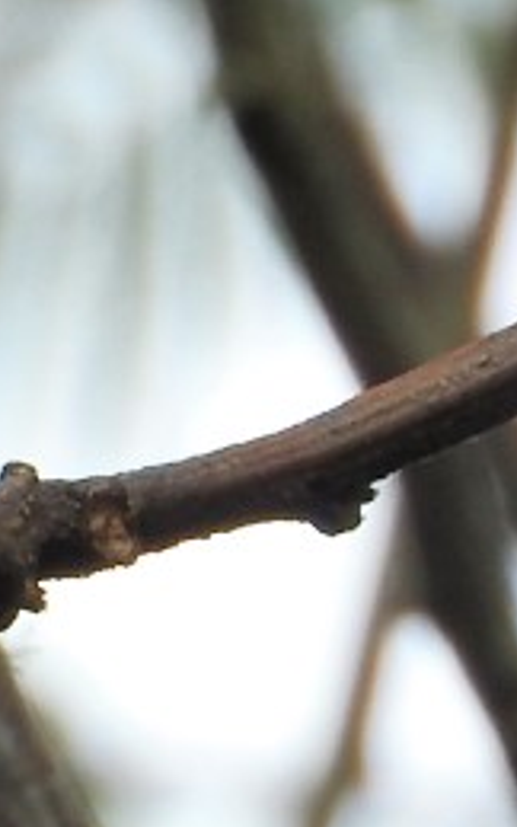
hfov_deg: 0.5
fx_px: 59708
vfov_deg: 0.8
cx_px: -1717
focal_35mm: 2650
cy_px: 182
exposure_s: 1/250
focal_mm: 80.6
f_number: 5.6
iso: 100
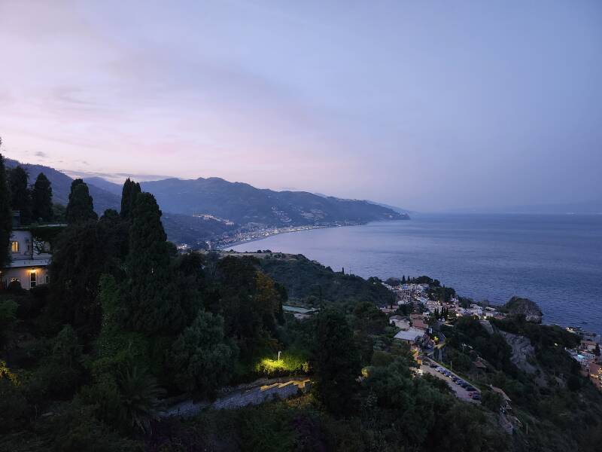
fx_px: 400
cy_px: 226
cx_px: 301
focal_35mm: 23
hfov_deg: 73.9
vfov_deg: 58.9
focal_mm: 5.54
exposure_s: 1/60
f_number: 1.8
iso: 640
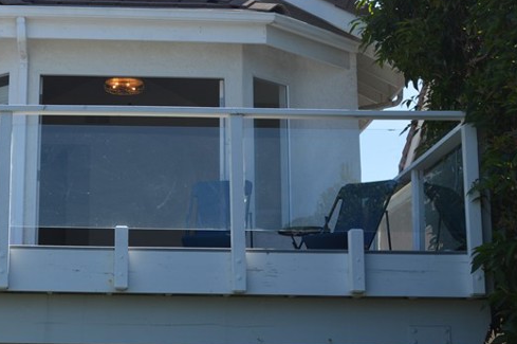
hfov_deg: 22.6
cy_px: 56
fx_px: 1262
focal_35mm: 88
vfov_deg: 15.4
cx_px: 54
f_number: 7.1
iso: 100
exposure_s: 1/200
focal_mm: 28
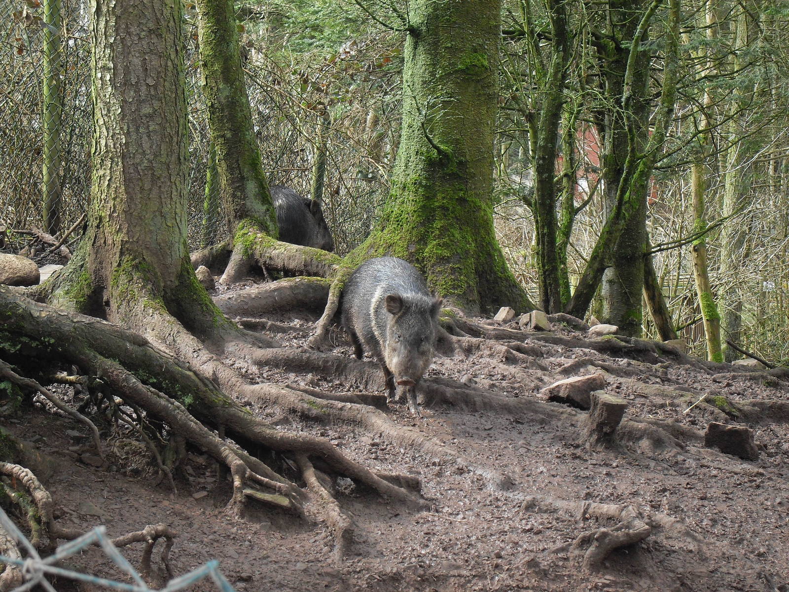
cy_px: 296
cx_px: 394
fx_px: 2165
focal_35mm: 95
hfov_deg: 20.7
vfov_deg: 15.6
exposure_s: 1/90
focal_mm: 15.3
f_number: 4.8
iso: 120
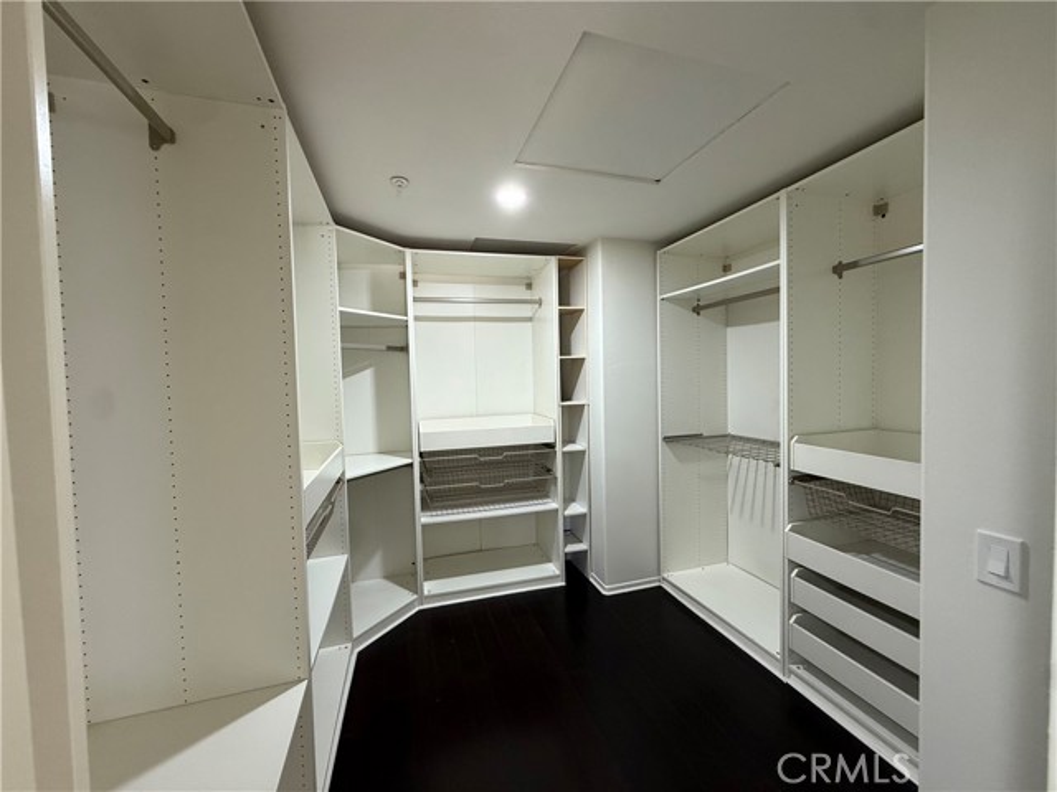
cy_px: 396
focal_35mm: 14
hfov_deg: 102.1
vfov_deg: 85.7
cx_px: 528
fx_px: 427
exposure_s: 1/60
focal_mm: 2.22
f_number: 2.2
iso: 200
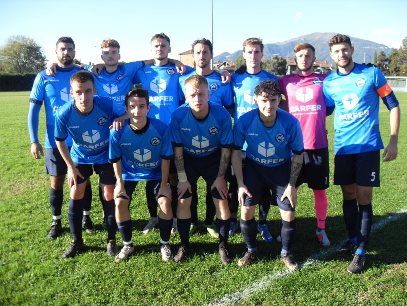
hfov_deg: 53.9
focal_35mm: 34
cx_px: 204
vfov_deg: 41.8
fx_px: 400
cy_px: 153
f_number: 7
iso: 80
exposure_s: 1/90
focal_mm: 6.3
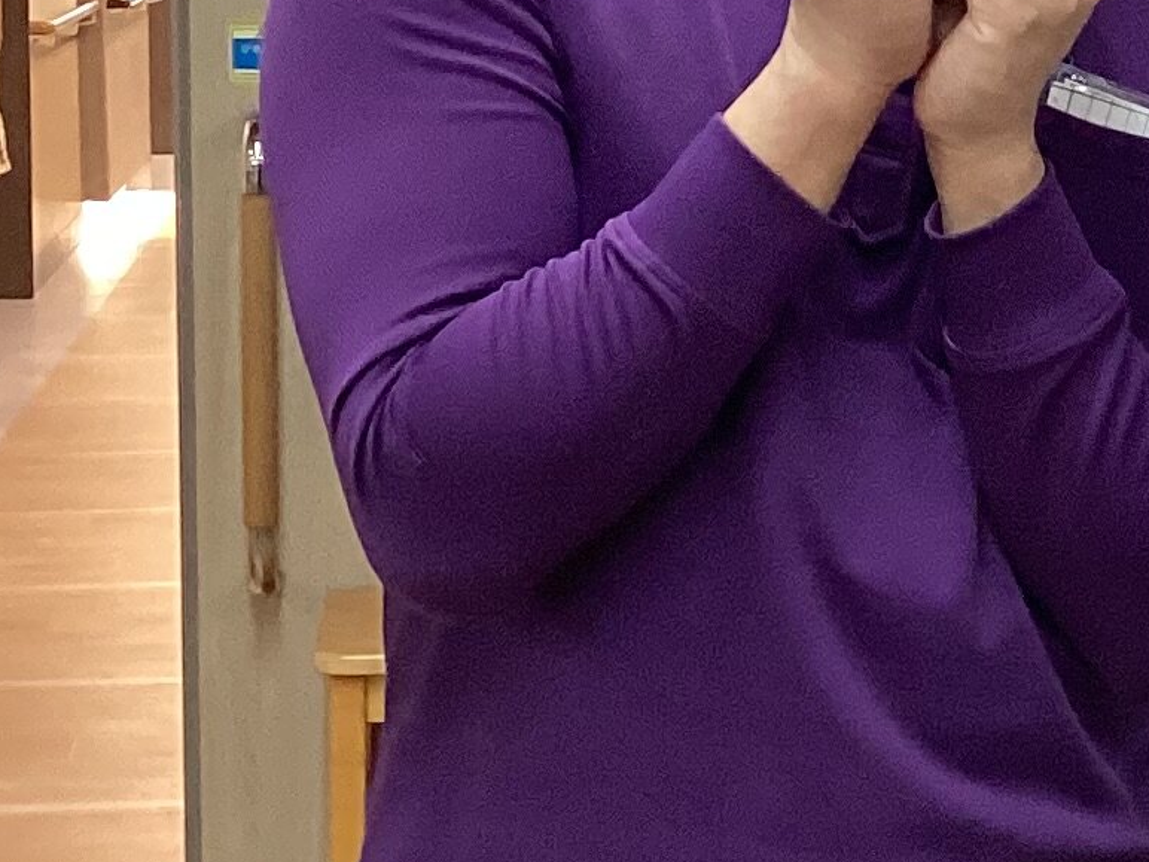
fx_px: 4348
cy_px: 275
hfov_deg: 13.9
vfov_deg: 11.3
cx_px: 1851
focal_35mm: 131
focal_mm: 3.3
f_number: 2.4
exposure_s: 1/60
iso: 160
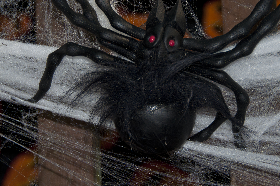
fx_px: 1305
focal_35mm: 168
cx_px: 164
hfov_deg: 12.2
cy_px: 66
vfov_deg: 8.1
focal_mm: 70
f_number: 5
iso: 200
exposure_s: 1/60
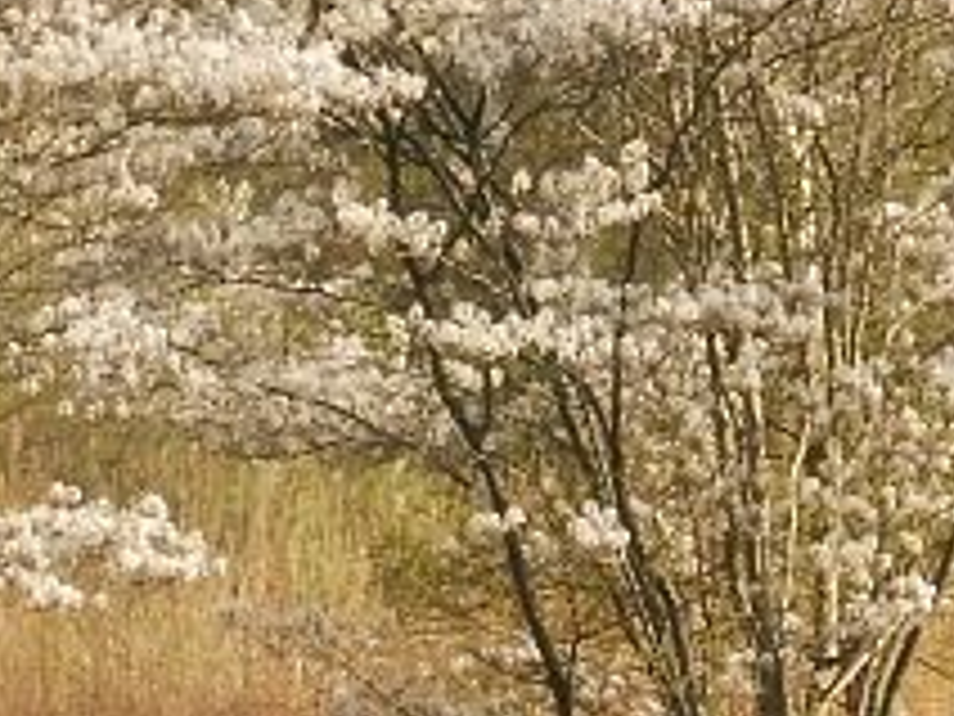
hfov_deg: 3.0
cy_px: 0
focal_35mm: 662
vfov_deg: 2.2
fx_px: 18244
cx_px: -122
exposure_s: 1/200
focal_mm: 24.4
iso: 100
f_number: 7.1
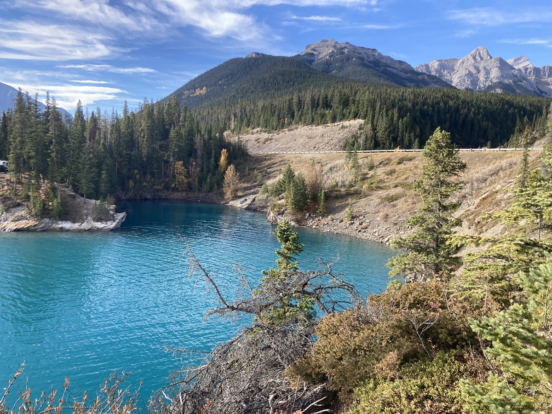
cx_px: 276
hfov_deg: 63.4
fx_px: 446
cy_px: 207
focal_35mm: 28
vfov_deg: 49.7
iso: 20
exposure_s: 1/545
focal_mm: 3.99
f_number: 1.8
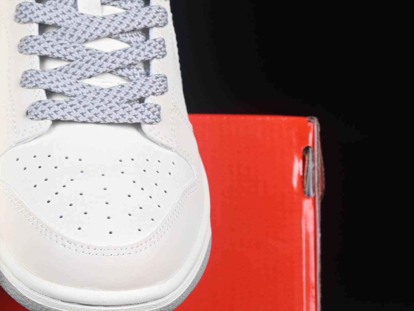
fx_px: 1901
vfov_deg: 9.3
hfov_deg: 12.2
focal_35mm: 159
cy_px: 141
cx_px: -36
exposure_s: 1/80
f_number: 8
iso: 160
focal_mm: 50
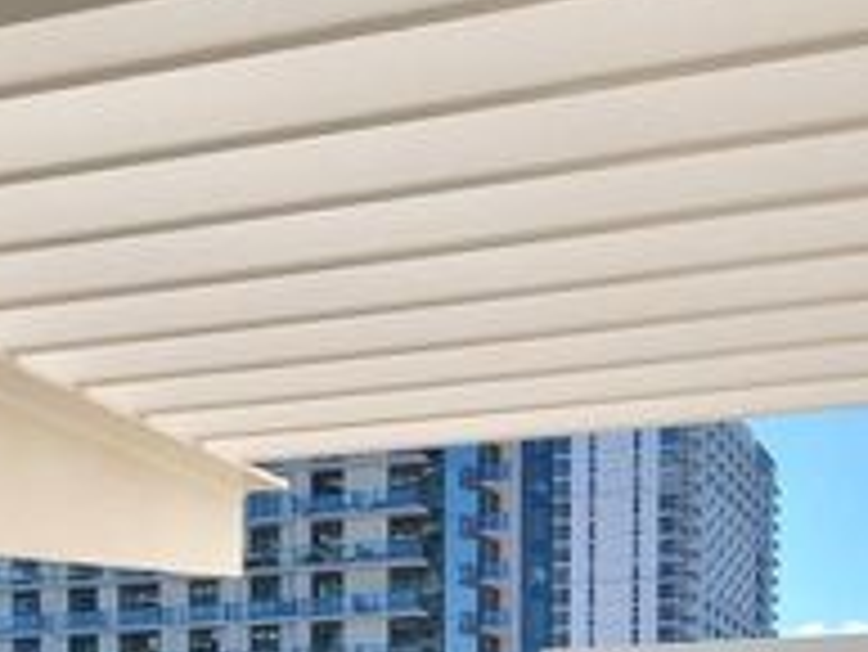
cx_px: 288
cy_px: 974
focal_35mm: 80
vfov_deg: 16.8
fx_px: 2007
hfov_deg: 24.3
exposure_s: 1/1380
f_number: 1.8
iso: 40
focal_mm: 5.4
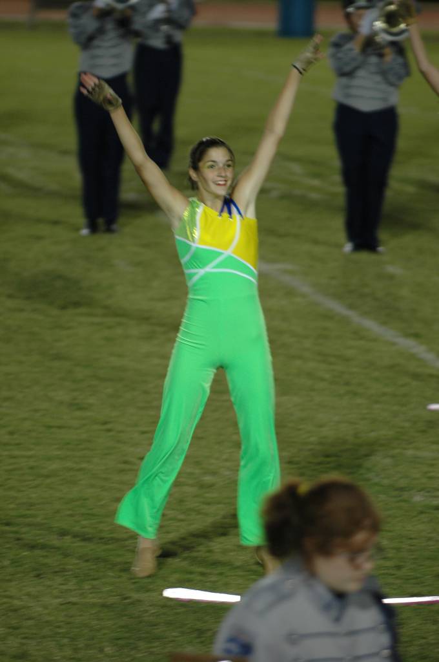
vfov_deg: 6.9
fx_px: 5502
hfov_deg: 4.6
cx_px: 220
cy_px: 331
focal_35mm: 300
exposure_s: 1/60
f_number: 2.8
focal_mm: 200
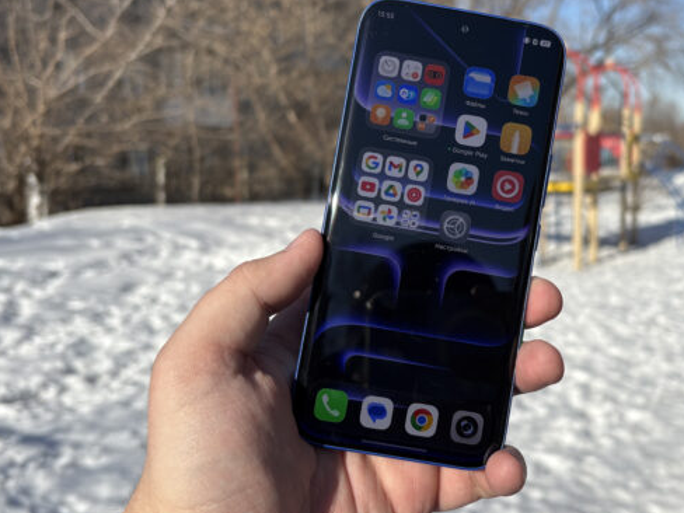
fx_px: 790
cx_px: 443
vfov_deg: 36.0
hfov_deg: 46.2
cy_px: 256
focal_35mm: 40
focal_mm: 5.96
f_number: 1.6
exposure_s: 1/5814
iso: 50
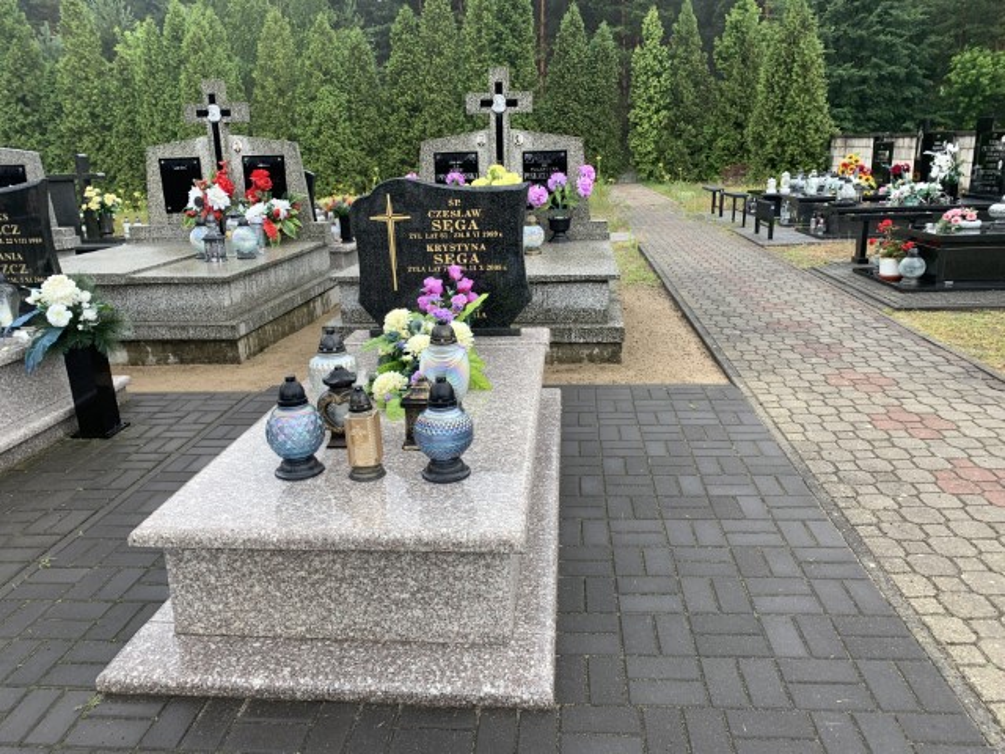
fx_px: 755
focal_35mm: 26
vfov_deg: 53.1
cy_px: 377
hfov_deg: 67.3
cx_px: 502
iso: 25
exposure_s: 1/151
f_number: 1.8
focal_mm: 4.25
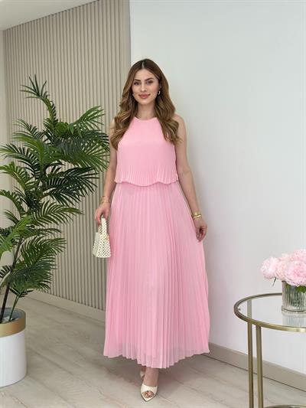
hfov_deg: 30.3
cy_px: 204
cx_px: 153
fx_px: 566
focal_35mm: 48
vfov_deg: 39.6
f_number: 1.78
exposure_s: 1/464
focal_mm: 6.86
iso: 80
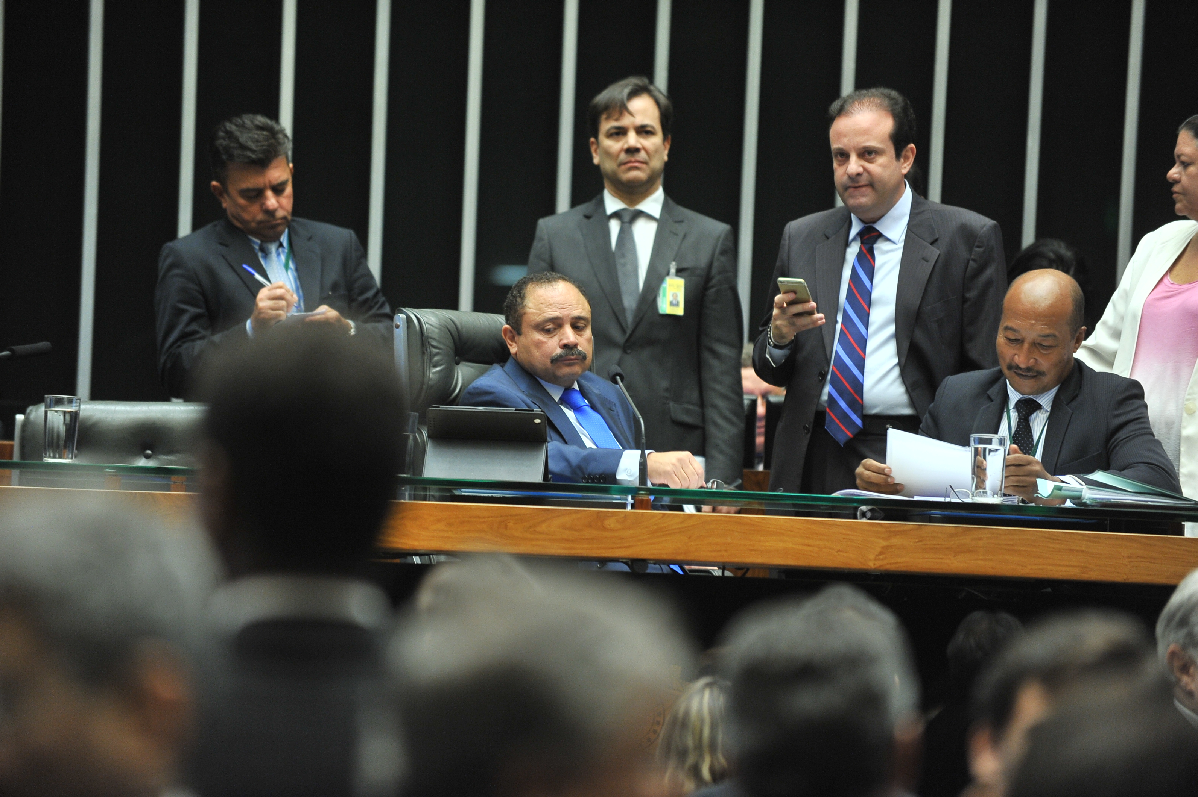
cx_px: 599
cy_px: 398
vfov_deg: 6.9
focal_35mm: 200
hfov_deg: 10.3
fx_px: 6652
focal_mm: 200
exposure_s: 1/60
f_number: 2.8
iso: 1250
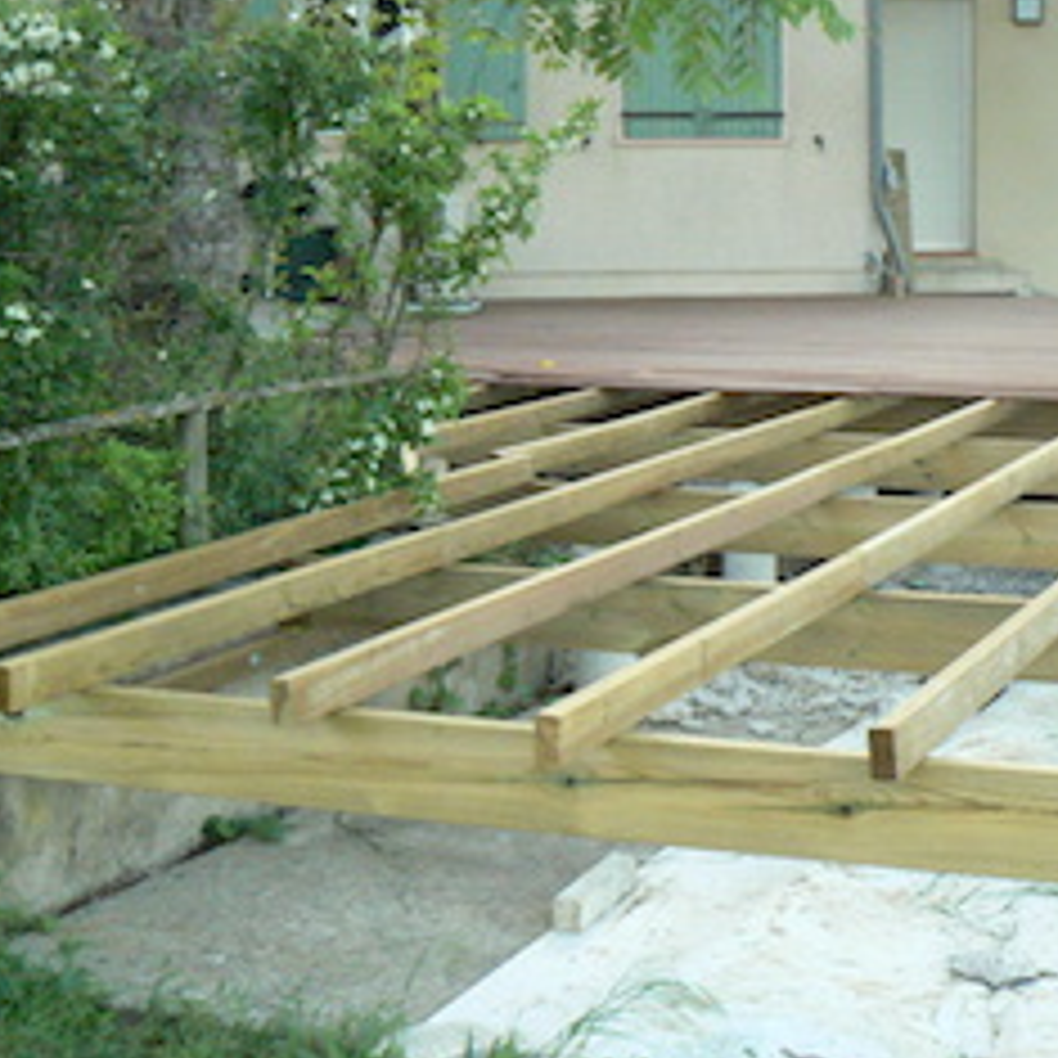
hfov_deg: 27.8
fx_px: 2109
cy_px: 396
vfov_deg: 28.1
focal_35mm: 61
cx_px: 788
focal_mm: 6
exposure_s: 1/100
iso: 400
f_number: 5.6
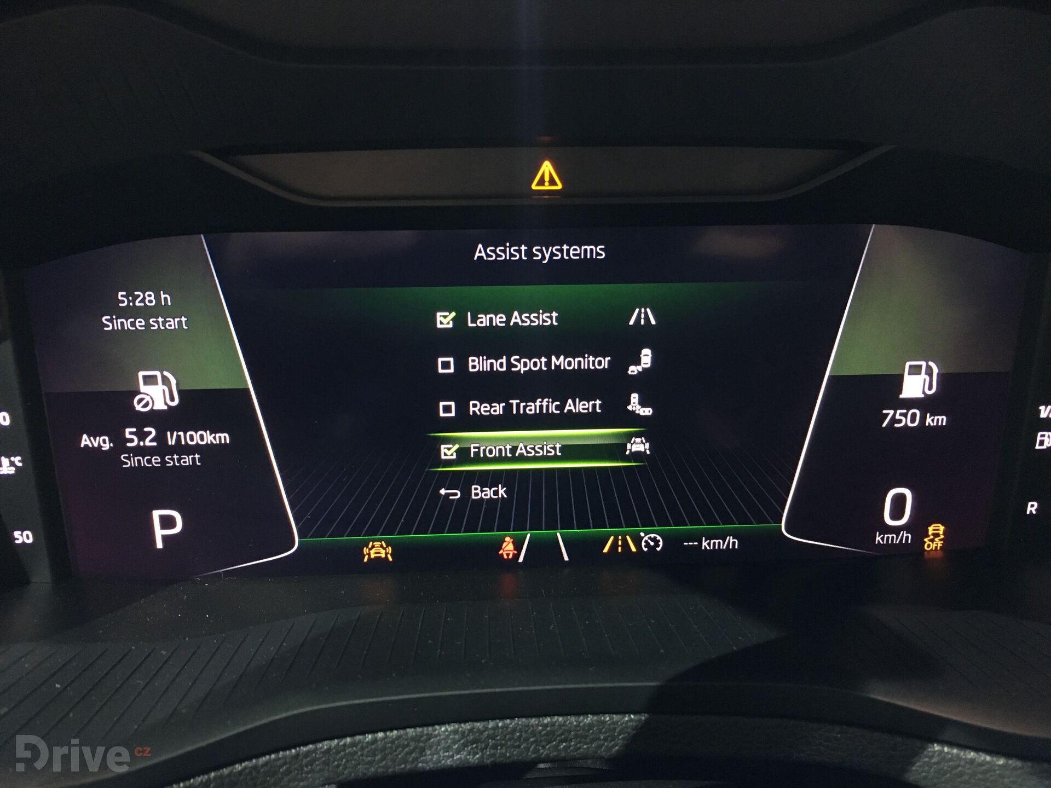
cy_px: 394
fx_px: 880
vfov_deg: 48.2
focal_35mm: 29
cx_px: 526
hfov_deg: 61.7
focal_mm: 4.15
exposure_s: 1/33
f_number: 2.2
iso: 160
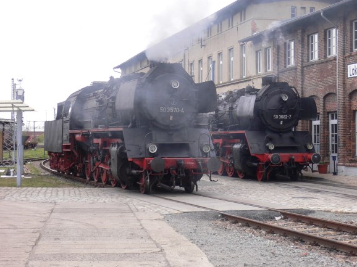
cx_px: 207
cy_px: 114
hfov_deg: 24.4
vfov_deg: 18.4
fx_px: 825
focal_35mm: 80
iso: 100
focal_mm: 11
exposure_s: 1/80
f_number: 4
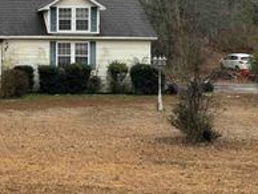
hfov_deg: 26.4
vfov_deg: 21.6
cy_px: 26
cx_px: -33
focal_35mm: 67
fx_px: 500
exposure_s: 1/846
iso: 50
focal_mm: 5.7
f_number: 1.5
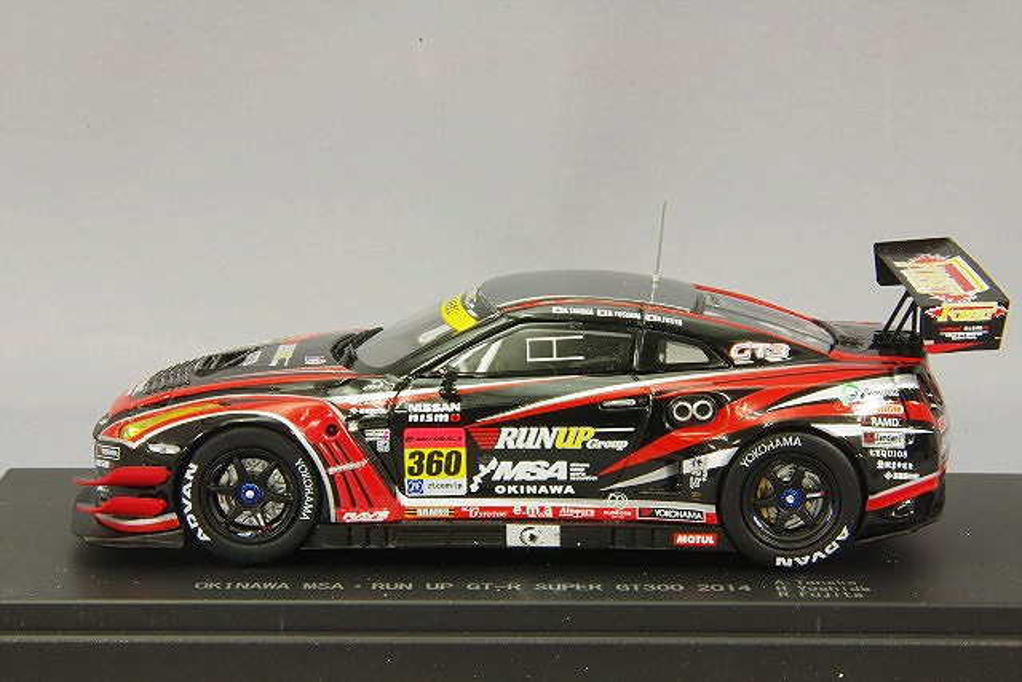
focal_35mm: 112
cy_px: 341
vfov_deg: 12.2
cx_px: 511
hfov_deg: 18.3
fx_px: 3180
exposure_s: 1
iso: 400
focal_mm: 75
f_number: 32
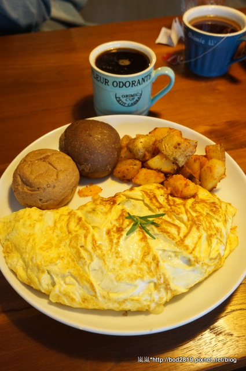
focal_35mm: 34
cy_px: 186
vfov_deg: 55.2
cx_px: 123
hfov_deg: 38.3
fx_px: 355
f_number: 4
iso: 1000
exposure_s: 1/60
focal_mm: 23
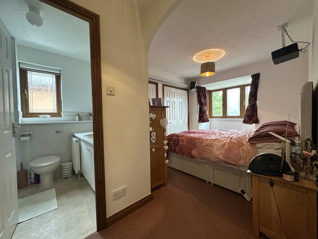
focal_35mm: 14
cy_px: 120
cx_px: 159
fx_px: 129
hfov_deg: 102.1
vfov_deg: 85.7
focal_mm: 2.22
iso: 250
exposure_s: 1/100
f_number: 2.2
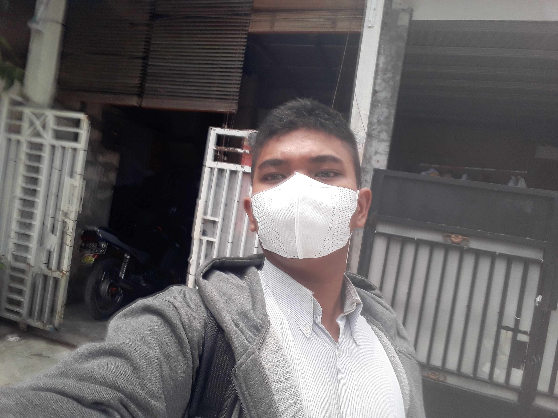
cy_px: 209
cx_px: 279
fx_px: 387
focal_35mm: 24
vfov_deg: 56.8
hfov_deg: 71.6
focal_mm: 2.53
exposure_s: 1/427
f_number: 1.9
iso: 40
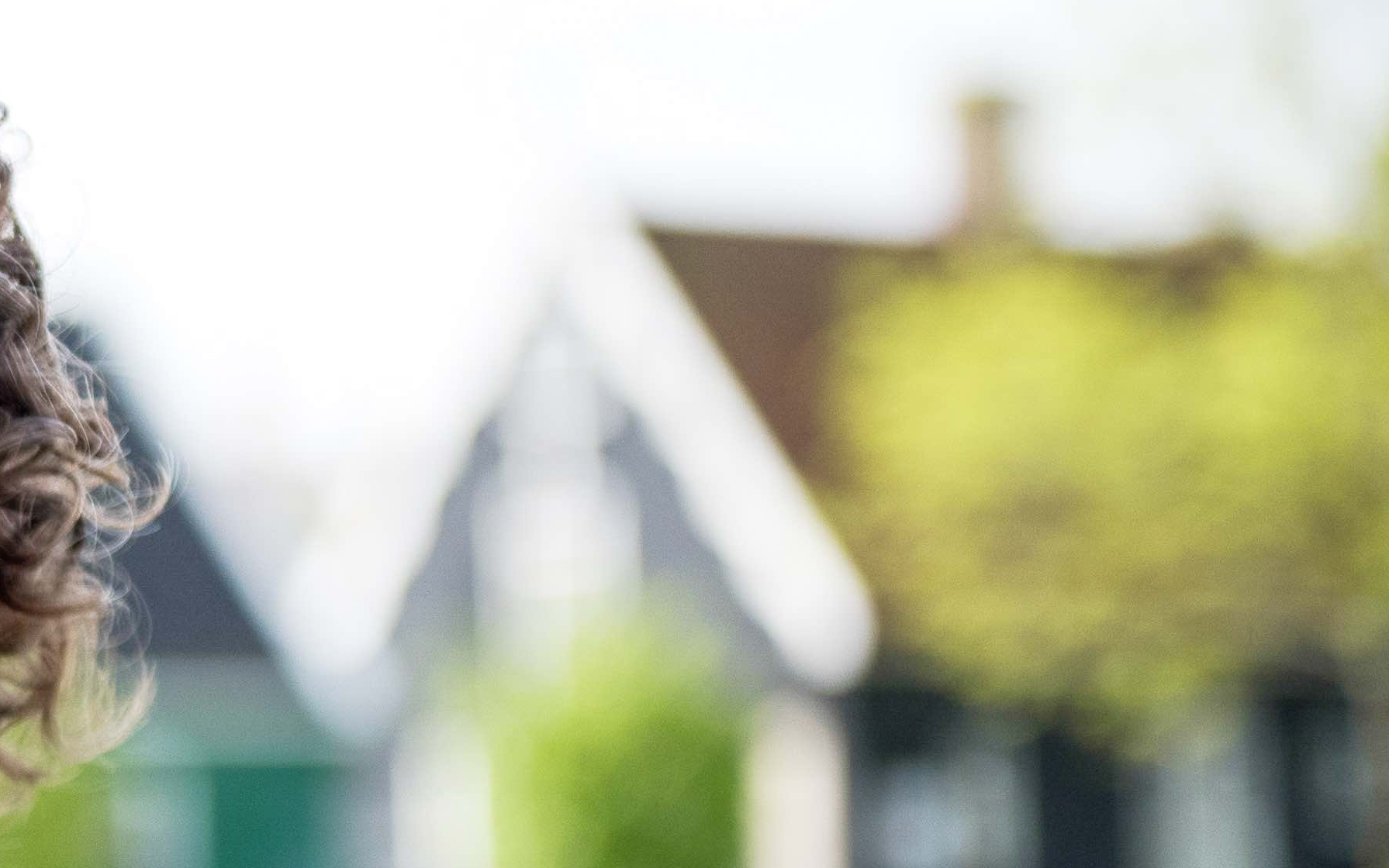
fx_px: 8557
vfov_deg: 5.8
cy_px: 954
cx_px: -939
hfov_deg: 9.0
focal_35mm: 226
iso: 400
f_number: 2.8
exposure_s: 1/3200
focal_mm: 66
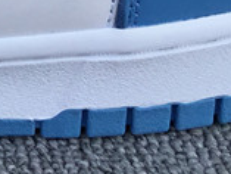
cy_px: -206
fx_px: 1189
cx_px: -218
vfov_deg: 7.9
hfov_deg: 10.3
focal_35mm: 178
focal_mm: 3.3
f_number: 2.4
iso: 25
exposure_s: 1/519
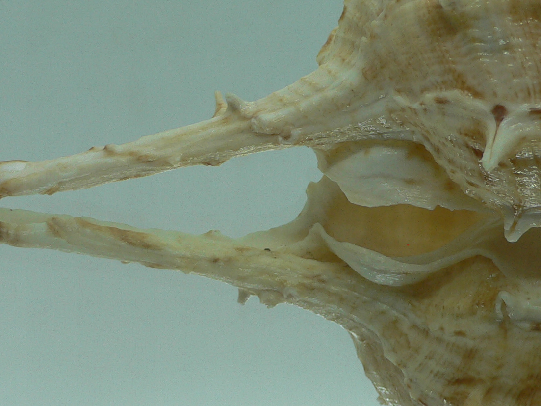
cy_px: 172
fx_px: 1000
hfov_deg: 30.1
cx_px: 353
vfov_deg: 22.9
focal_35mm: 64
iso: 80
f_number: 2.8
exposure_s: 1/80
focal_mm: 4.6
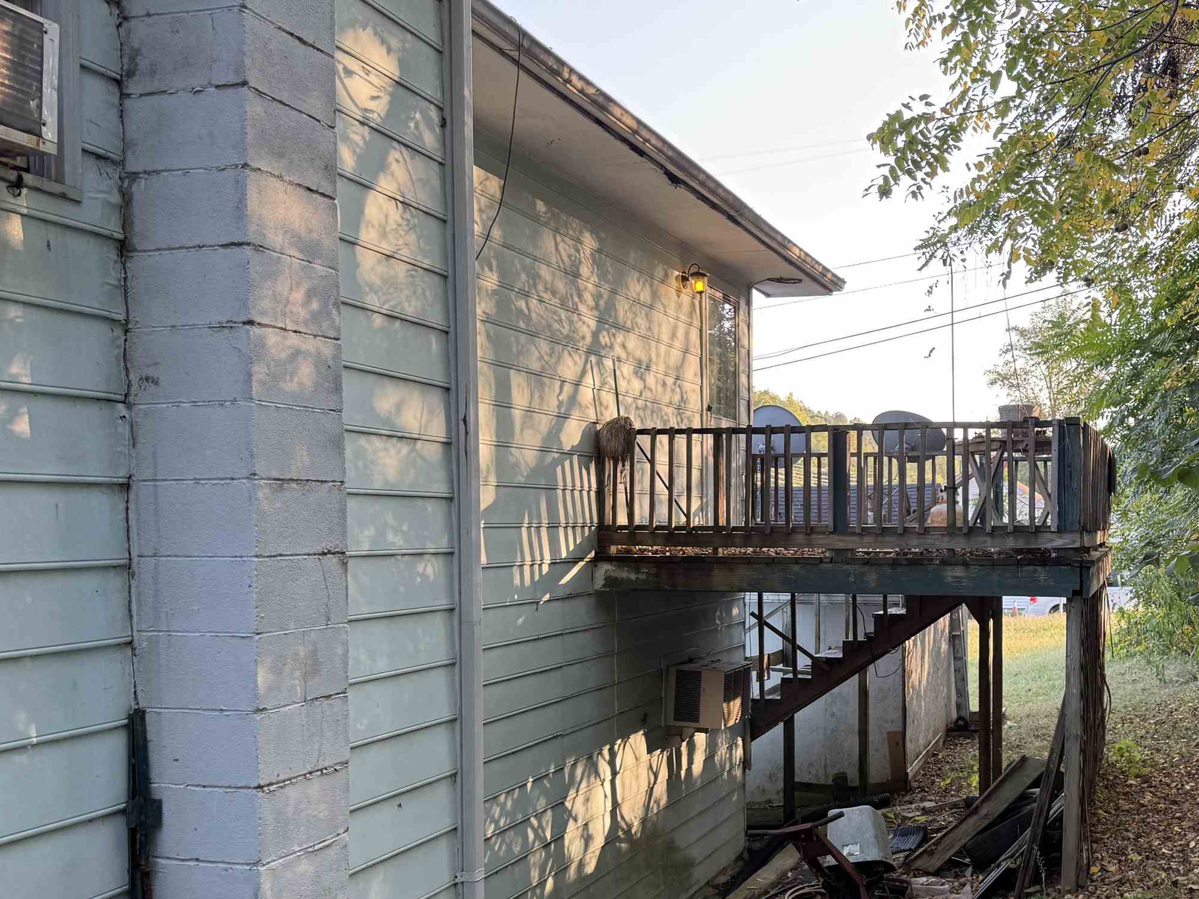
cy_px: 558
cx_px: 832
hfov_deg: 49.0
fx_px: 1281
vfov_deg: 38.4
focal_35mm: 37
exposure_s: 1/121
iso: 50
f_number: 1.78
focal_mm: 6.76
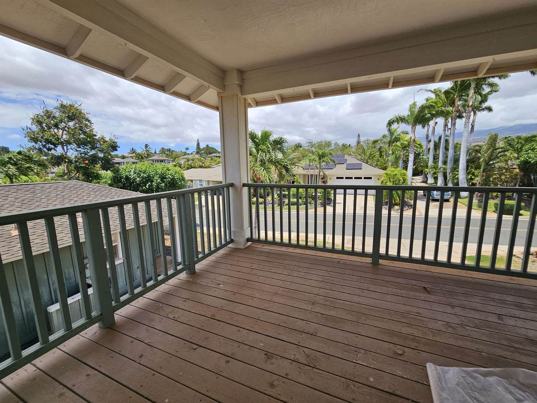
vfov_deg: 89.9
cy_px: 202
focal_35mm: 13
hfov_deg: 106.2
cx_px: 268
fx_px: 202
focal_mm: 2.2
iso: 50
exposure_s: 1/1293
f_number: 2.2
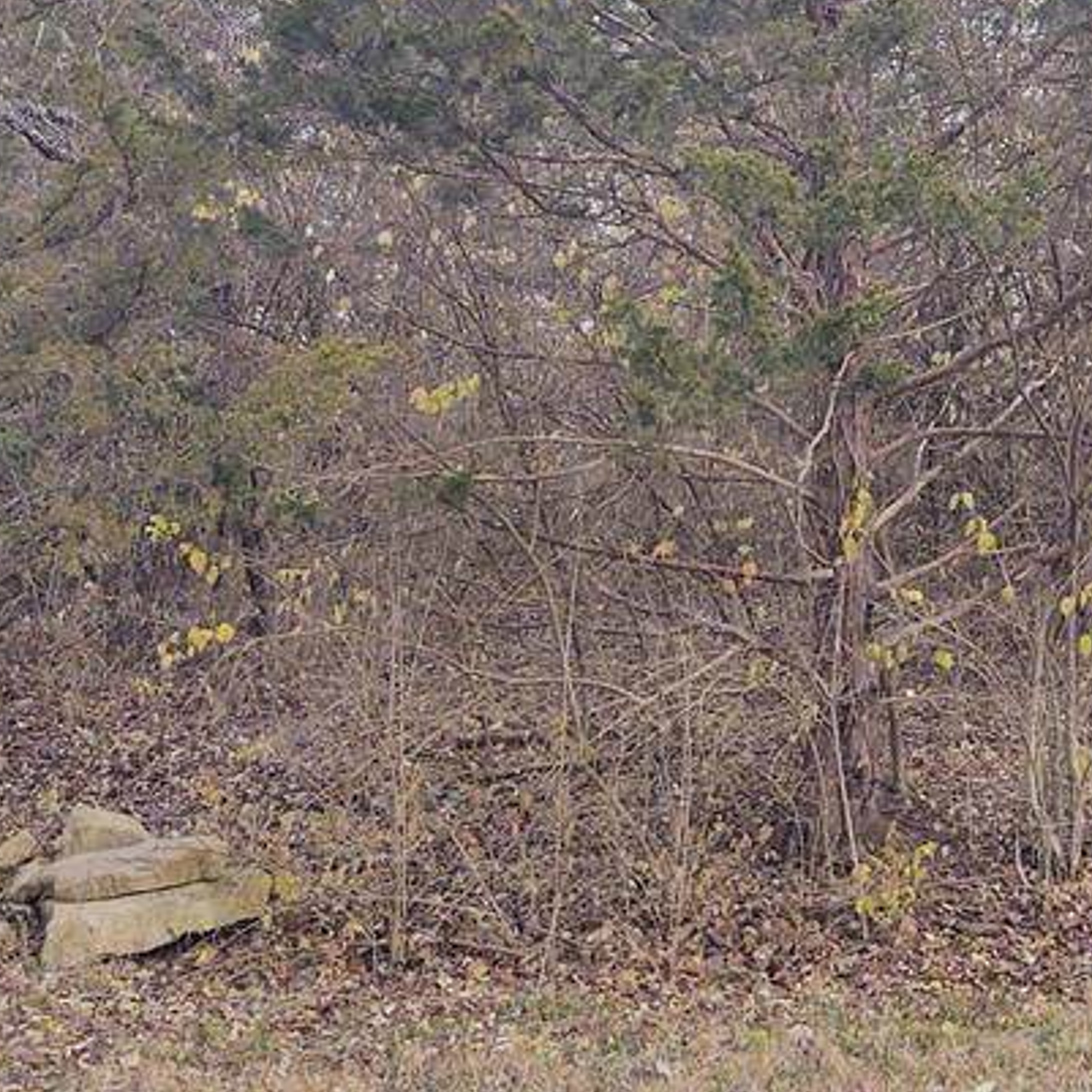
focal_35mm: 61
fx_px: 2177
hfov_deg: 26.9
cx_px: 1046
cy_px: 310
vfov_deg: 27.9
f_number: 1.7
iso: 100
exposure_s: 1/634
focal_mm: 4.75
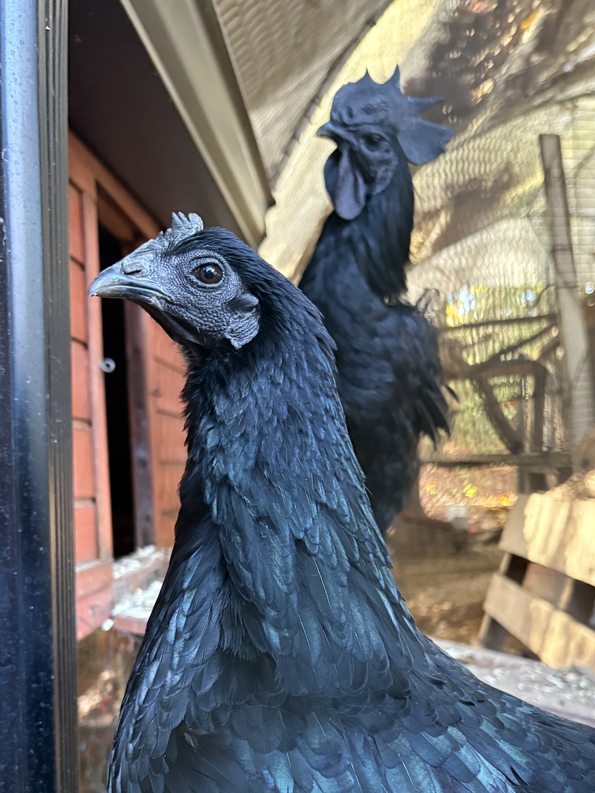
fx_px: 596
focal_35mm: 26
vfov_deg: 67.3
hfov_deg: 53.1
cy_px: 396
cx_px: 298
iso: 500
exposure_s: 1/55
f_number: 1.6
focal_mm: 5.96
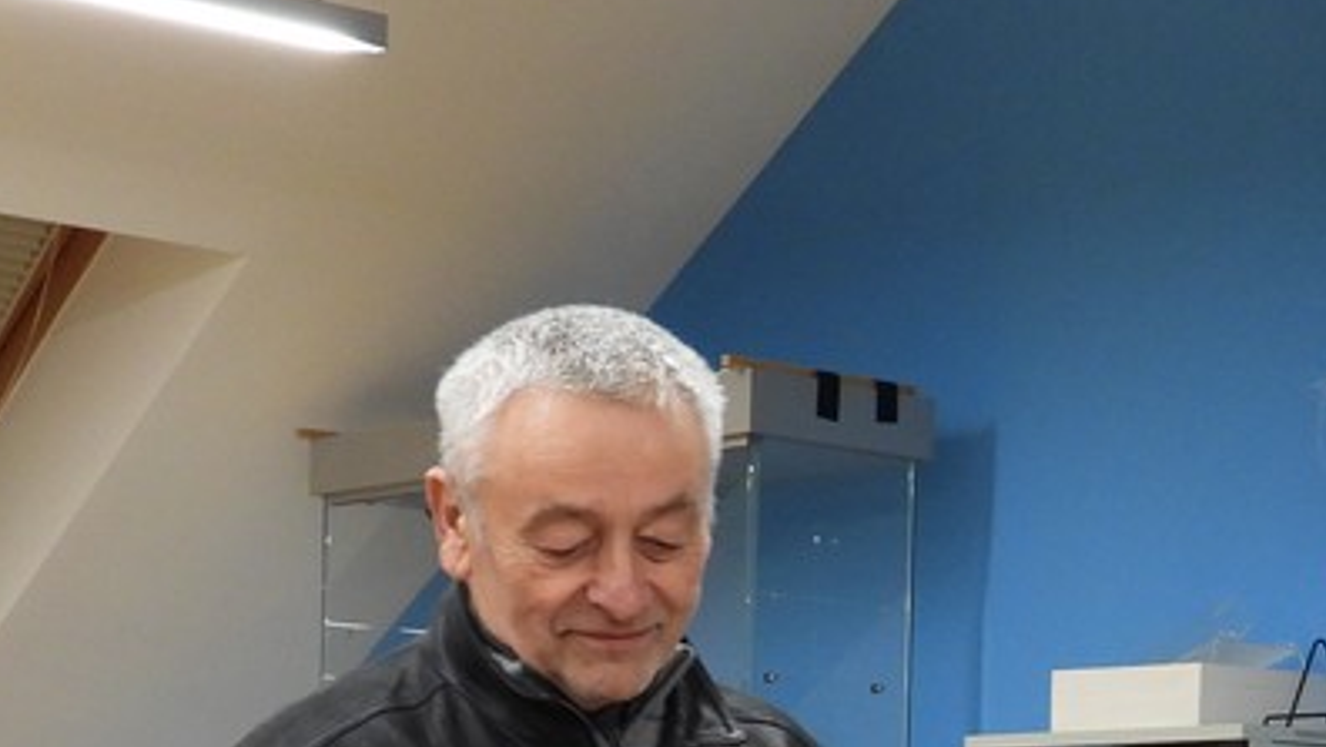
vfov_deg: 11.7
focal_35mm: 99
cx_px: 790
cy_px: 1132
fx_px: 3482
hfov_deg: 21.5
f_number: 3.2
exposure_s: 1/30
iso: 250
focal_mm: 5.4
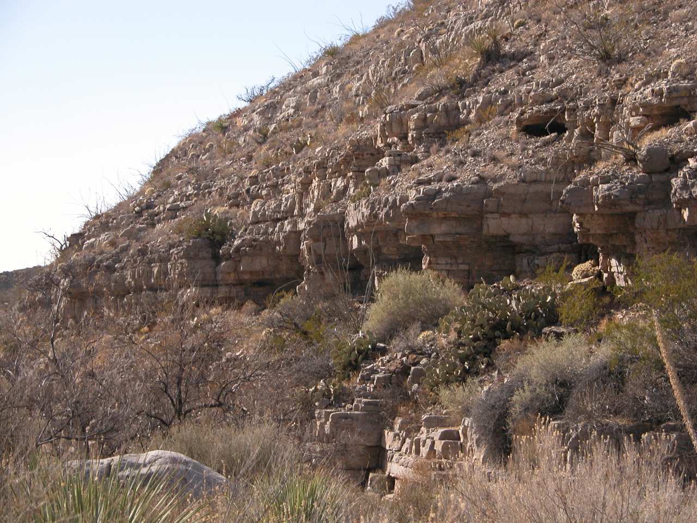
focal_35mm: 93
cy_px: 262
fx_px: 1873
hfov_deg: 21.1
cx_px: 348
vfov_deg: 15.9
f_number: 3.6
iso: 100
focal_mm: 23.7
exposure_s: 1/226
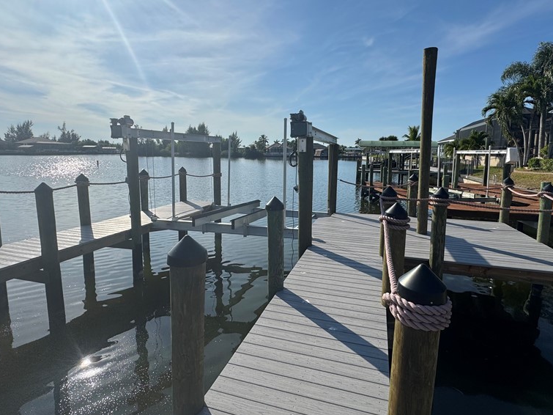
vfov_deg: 68.5
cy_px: 188
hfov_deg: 84.6
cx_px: 289
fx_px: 303
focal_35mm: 19
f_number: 2.2
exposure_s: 1/3717
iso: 40
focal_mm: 2.22
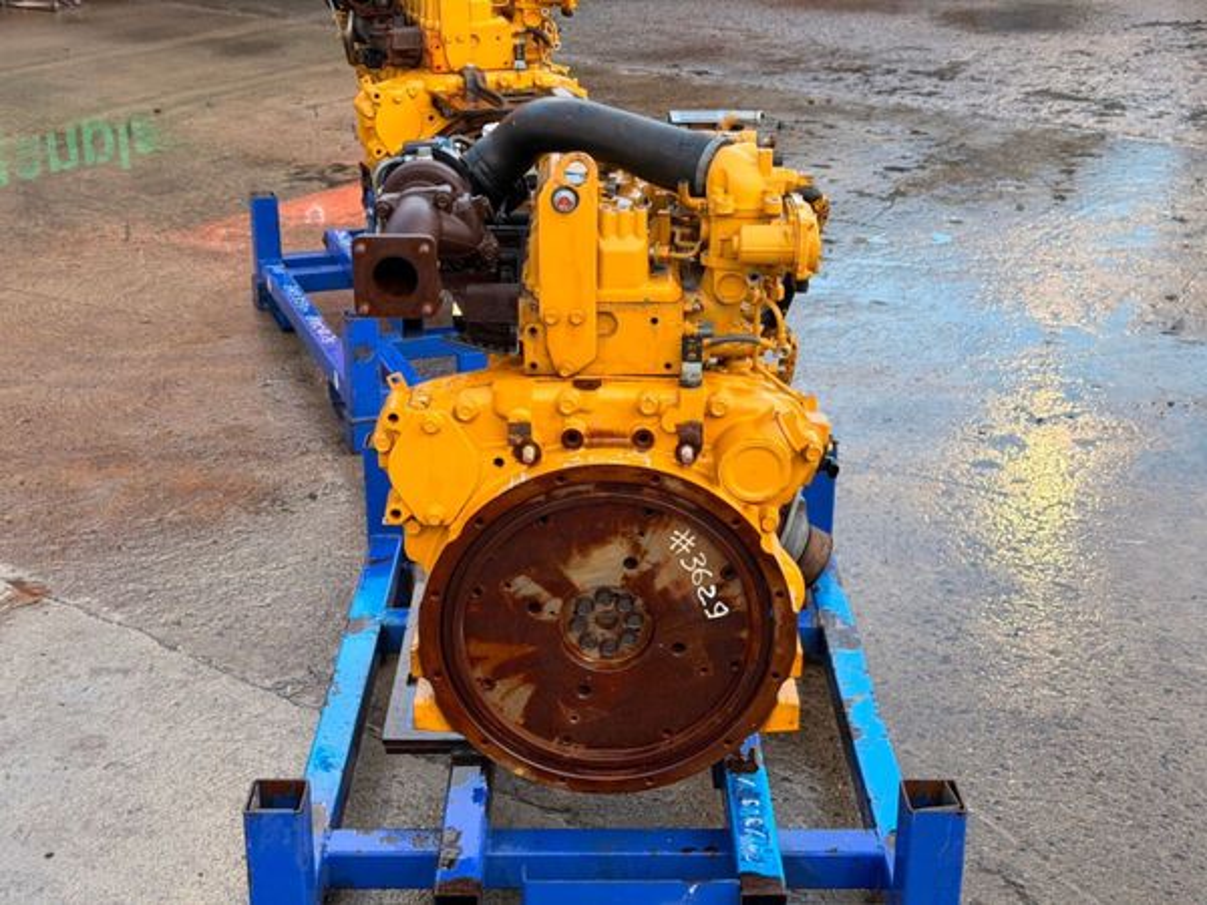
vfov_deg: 30.3
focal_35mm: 48
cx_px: 604
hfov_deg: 39.7
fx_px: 1674
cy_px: 452
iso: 64
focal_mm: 6.76
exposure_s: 1/304
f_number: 1.78
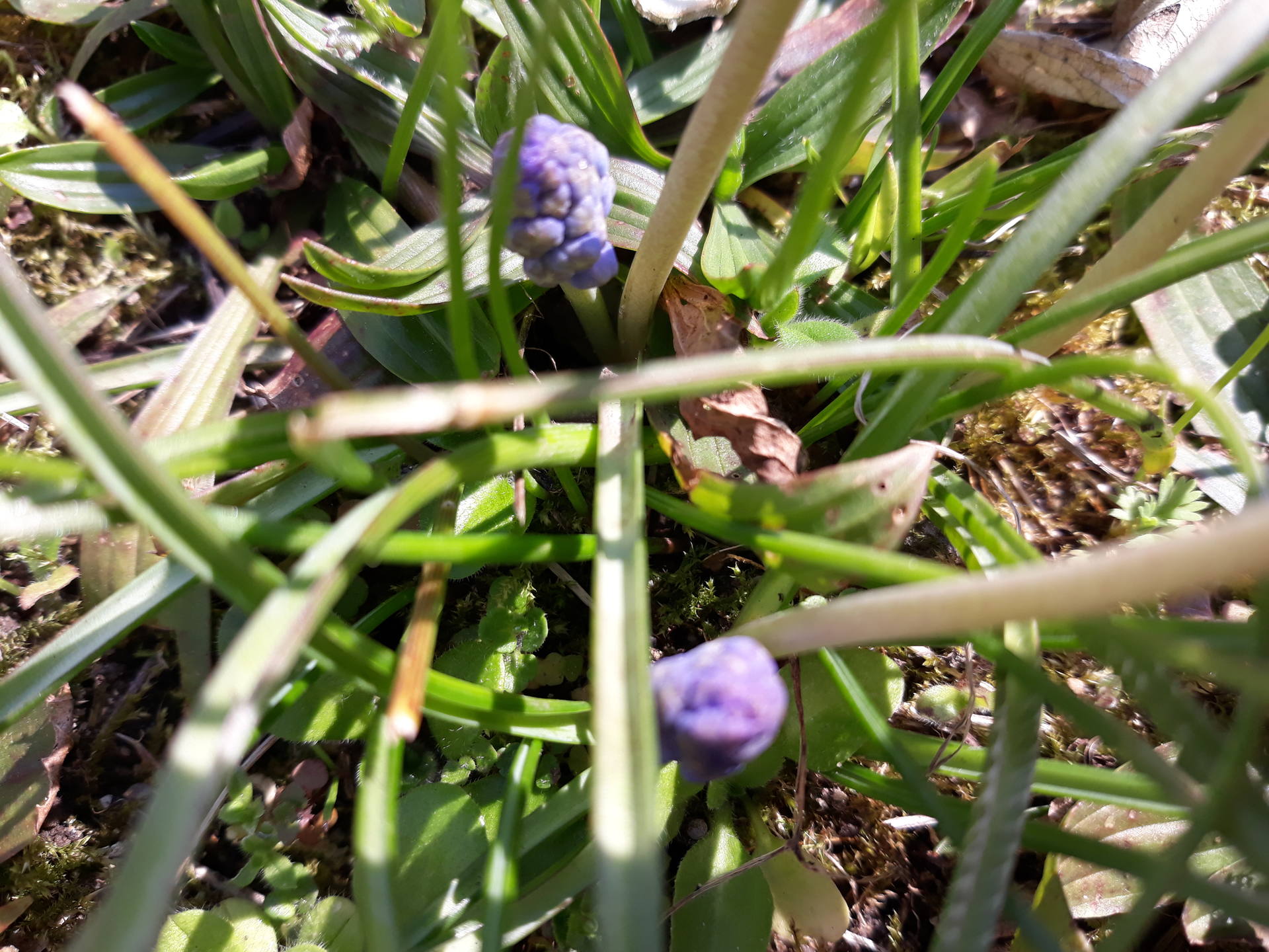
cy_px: 476
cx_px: 634
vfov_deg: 51.4
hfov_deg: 65.3
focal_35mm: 27
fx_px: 990
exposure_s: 1/550
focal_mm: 3.71
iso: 40
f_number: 1.7
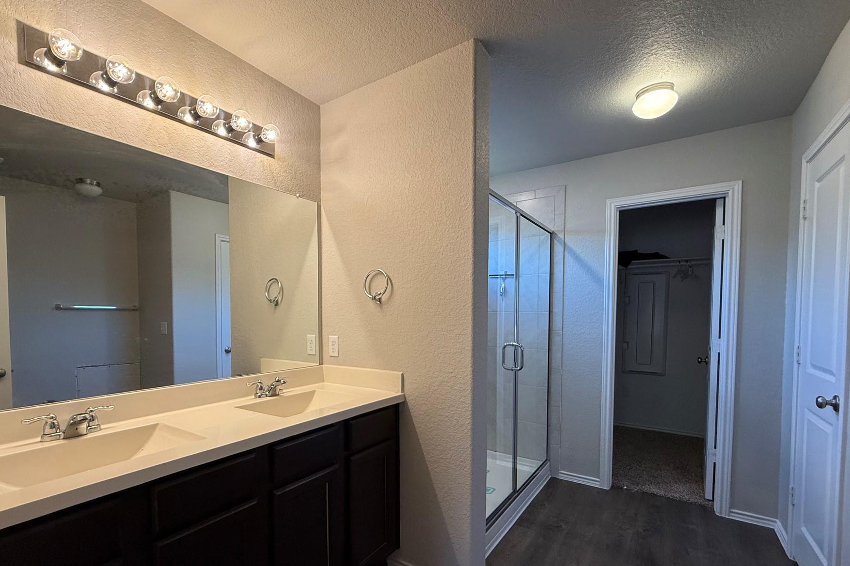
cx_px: 393
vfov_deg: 69.9
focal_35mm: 17
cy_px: 330
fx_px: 401
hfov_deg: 93.1
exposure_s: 1/120
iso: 200
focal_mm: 2.22
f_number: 2.2
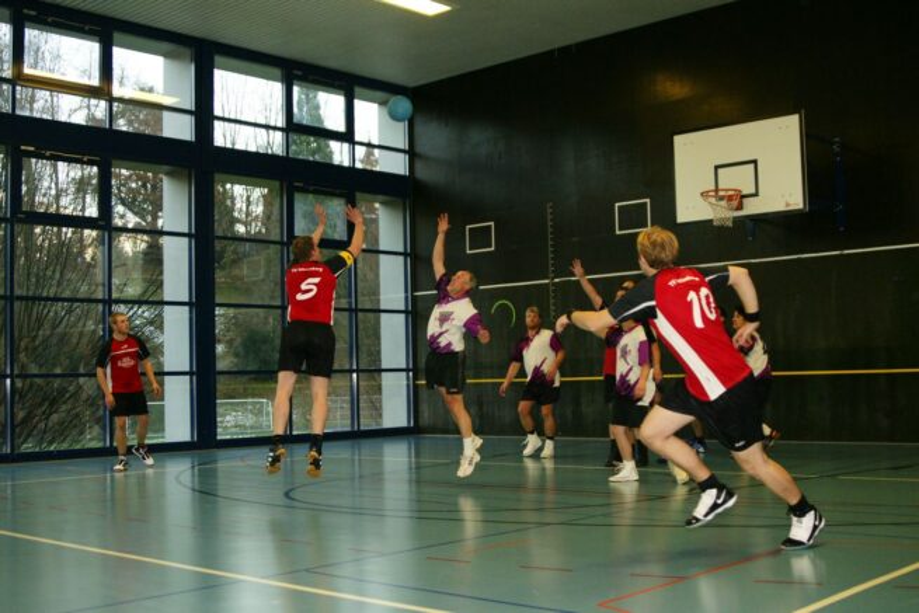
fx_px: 1149
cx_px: 460
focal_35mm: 45
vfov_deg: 29.9
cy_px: 306
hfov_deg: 43.6
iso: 1600
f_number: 2.8
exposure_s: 1/500
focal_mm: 30
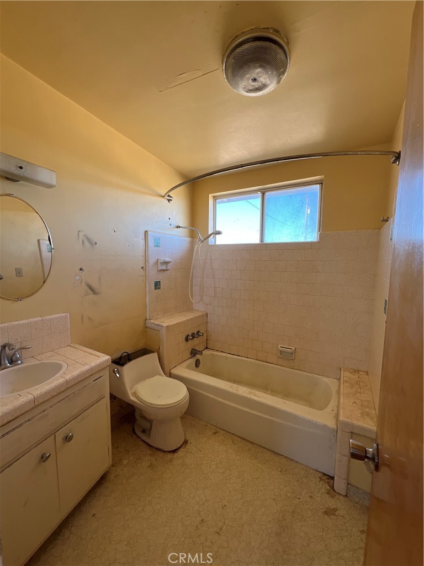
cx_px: 212
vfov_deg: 106.2
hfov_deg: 89.9
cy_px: 283
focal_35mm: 13
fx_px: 212
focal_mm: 1.57
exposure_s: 1/99
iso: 64
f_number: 1.8
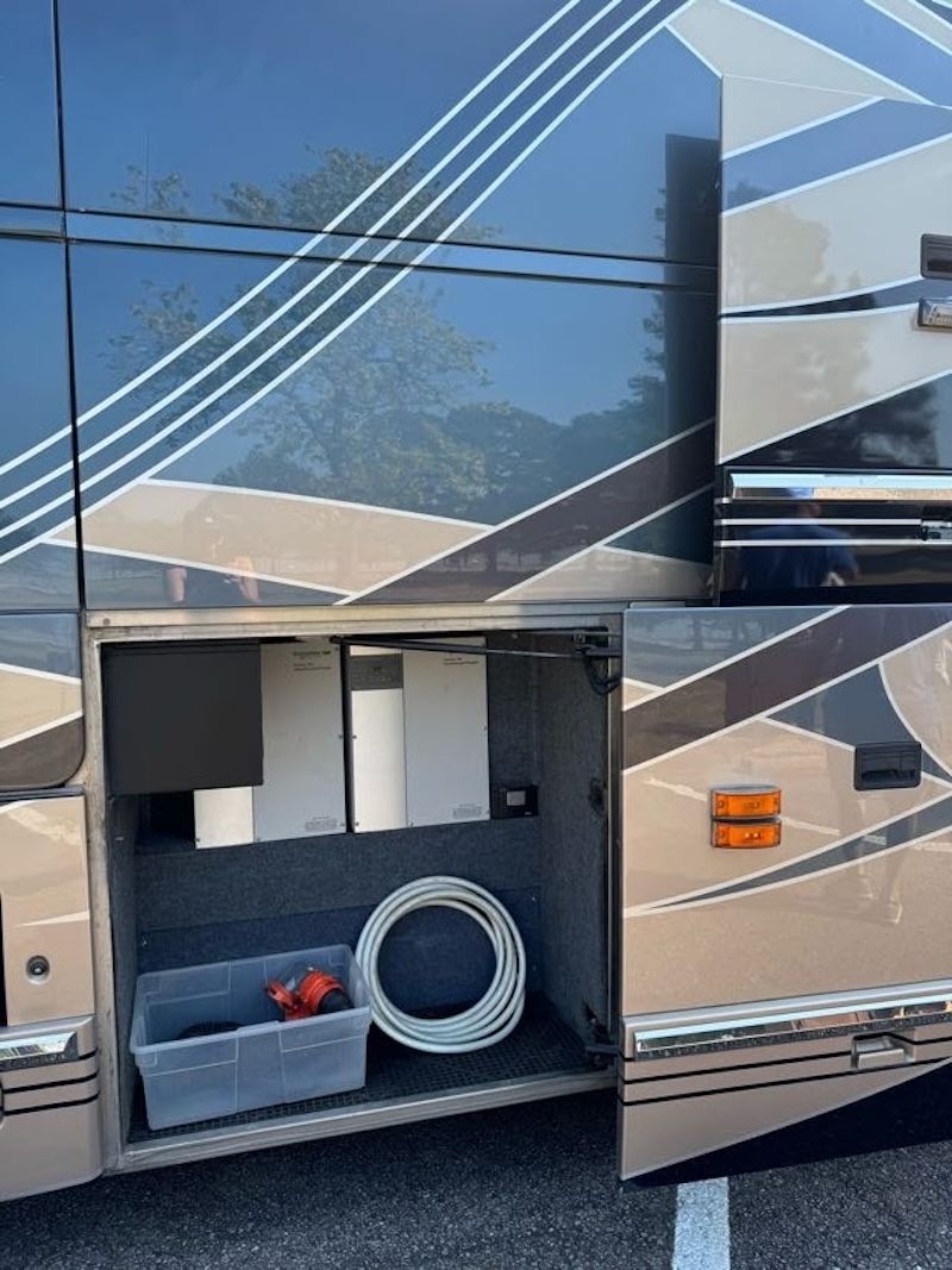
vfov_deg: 71.6
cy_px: 635
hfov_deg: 56.8
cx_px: 476
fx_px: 880
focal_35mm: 24
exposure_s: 1/925
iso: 80
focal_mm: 6.76
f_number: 1.78
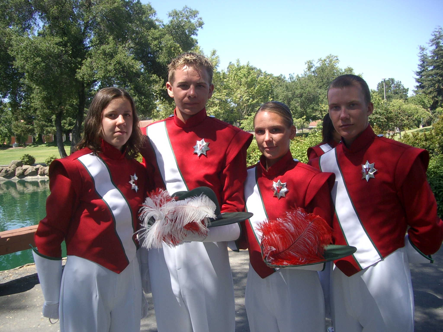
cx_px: 222
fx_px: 448
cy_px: 166
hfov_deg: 52.6
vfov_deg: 40.7
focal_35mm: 35
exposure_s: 1/500
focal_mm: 5.8
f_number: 2.6
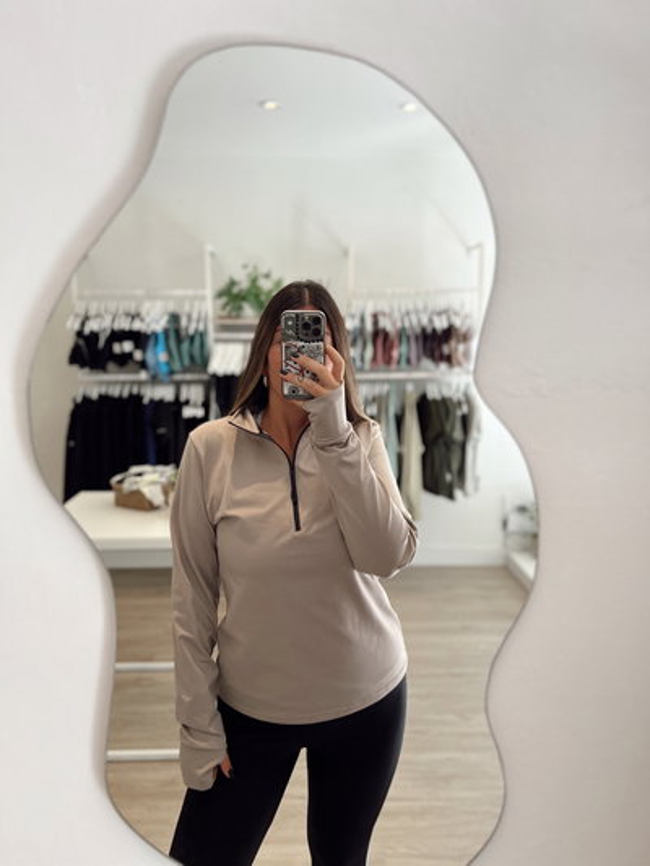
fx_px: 651
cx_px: 325
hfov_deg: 53.1
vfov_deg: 67.3
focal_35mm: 26
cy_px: 433
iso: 40
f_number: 1.5
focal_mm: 5.7
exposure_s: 1/177
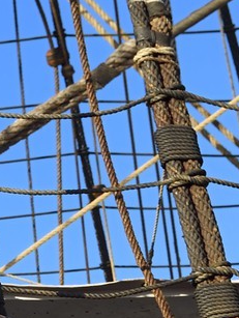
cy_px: 761
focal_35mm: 300
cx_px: -251
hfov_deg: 4.9
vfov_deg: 6.3
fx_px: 2756
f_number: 8
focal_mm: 60
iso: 200
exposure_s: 1/250
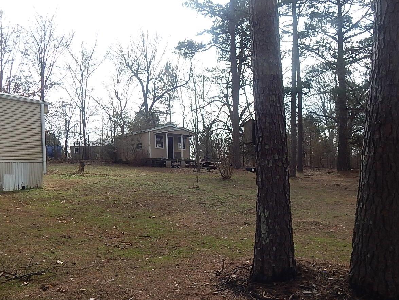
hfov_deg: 59.9
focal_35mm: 30
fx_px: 346
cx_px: 206
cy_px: 160
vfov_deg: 46.8
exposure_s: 1/800
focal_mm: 4
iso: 125
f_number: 3
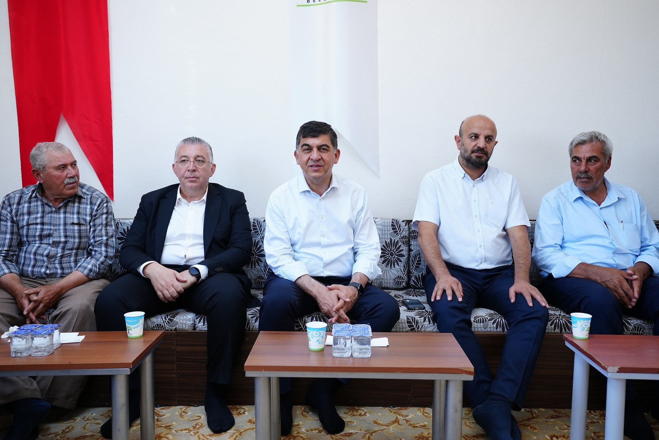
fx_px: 568
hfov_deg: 60.3
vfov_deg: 42.4
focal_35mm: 31
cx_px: 330
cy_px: 220
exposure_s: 1/160
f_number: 3.2
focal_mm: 31
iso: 500
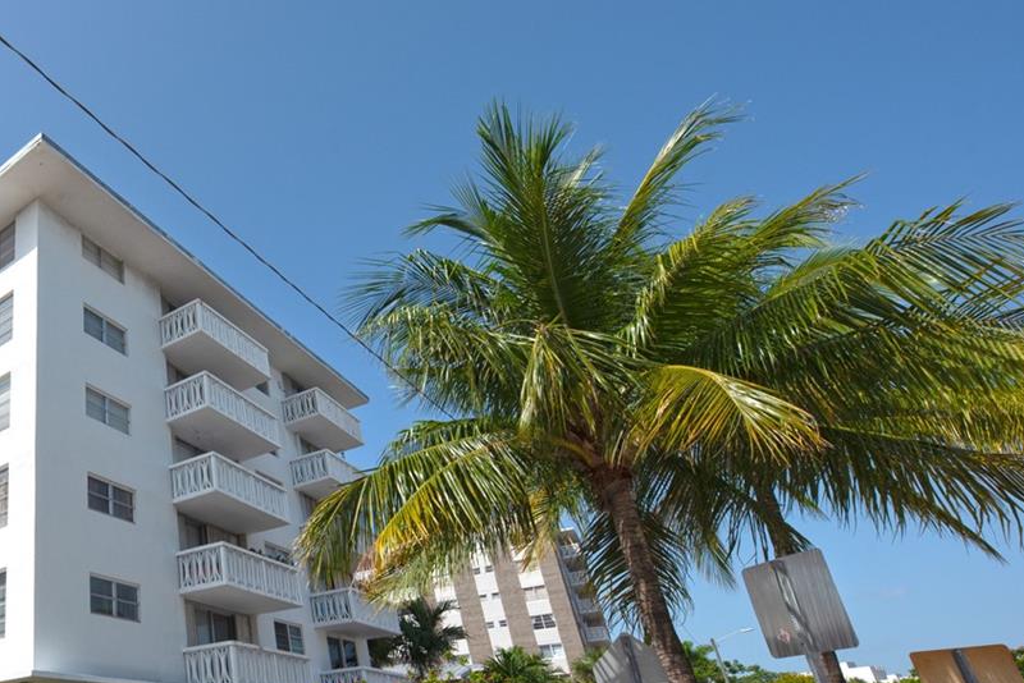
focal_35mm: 24
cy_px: 457
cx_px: 101
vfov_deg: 52.1
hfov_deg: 61.9
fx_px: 683
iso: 200
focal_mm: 12
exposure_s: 1/500
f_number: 11
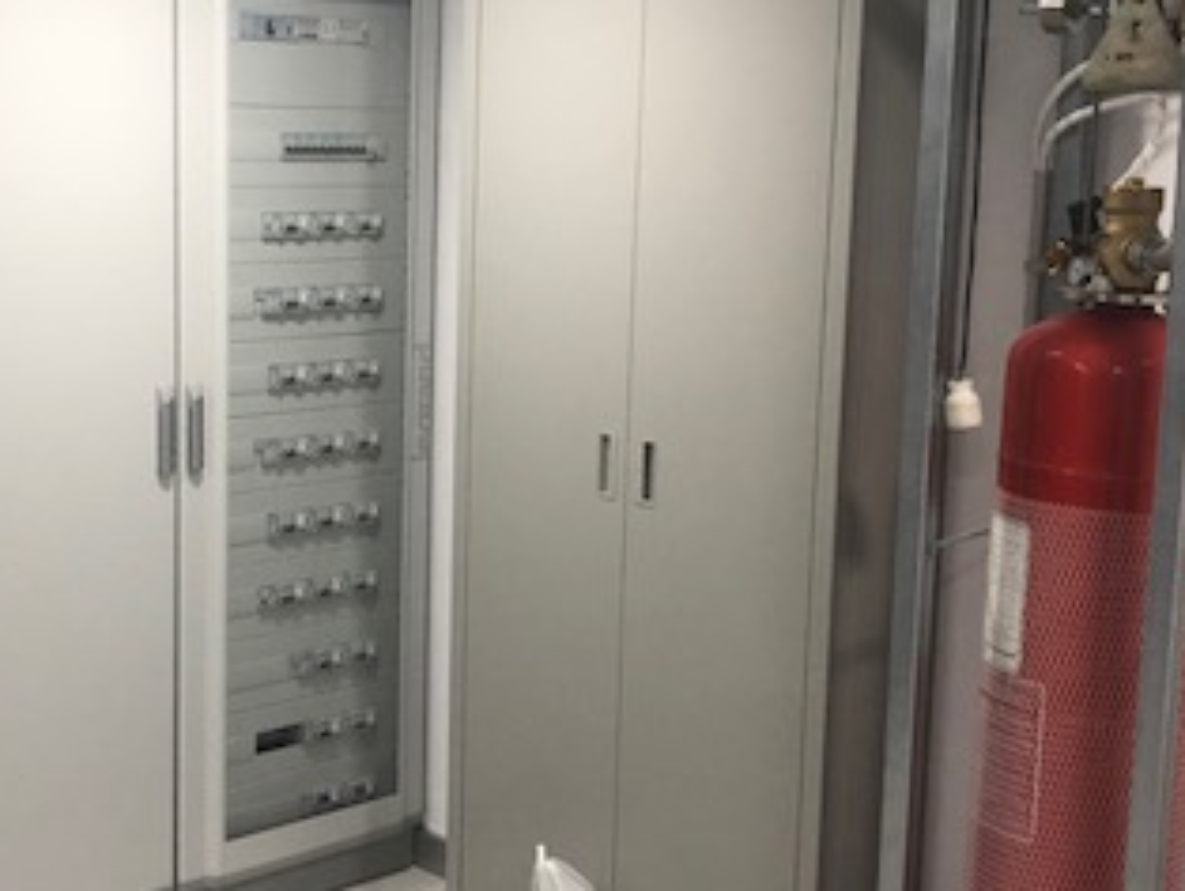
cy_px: 472
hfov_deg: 33.2
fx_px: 1953
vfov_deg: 25.7
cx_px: 321
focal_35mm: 57
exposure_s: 1/20
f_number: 1.8
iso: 40
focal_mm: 4
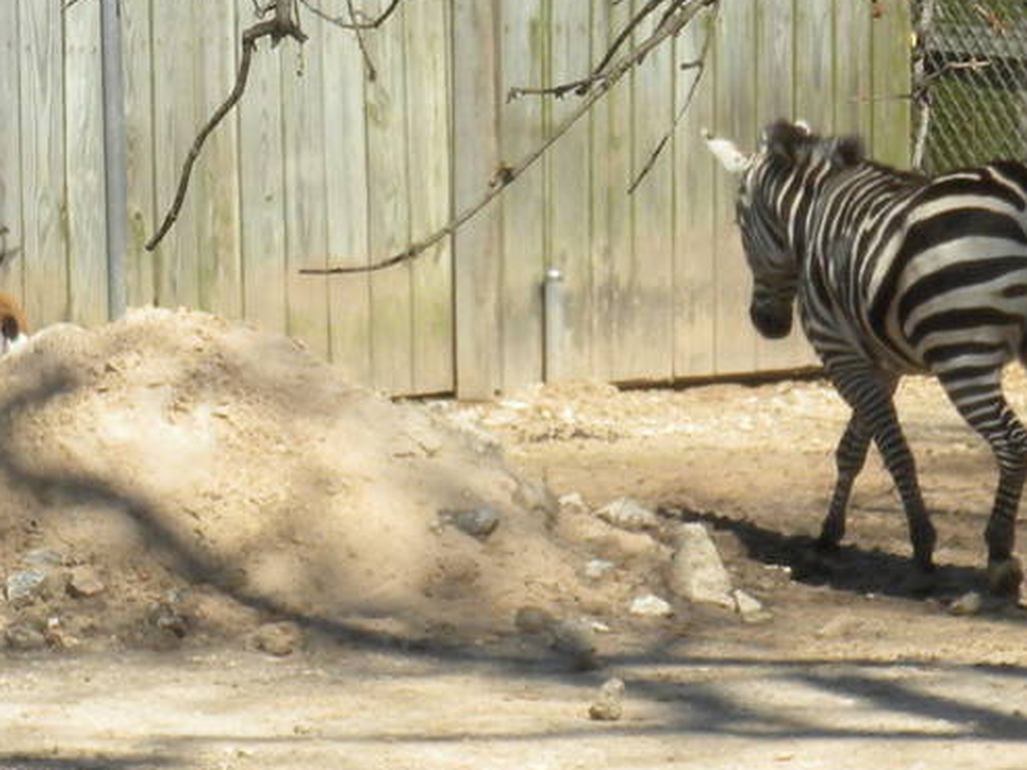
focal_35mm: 385
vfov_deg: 3.9
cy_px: 303
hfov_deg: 5.1
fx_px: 11420
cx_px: 326
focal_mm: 21
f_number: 5.1
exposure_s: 1/430
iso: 65
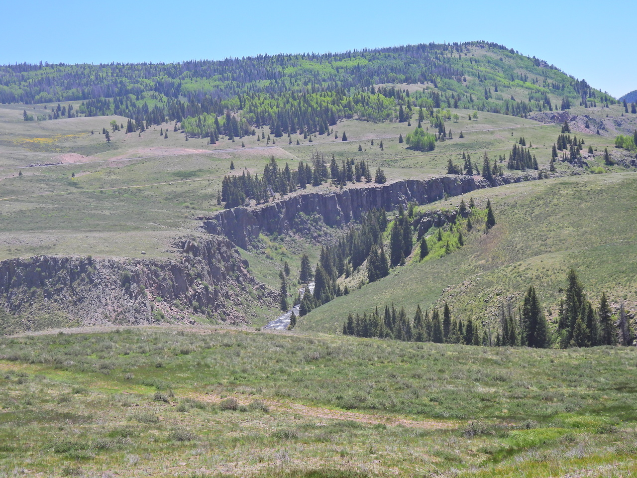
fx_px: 1104
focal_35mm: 60
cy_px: 239
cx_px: 318
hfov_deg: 32.2
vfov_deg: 24.4
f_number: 3.5
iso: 100
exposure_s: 1/800
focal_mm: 10.7
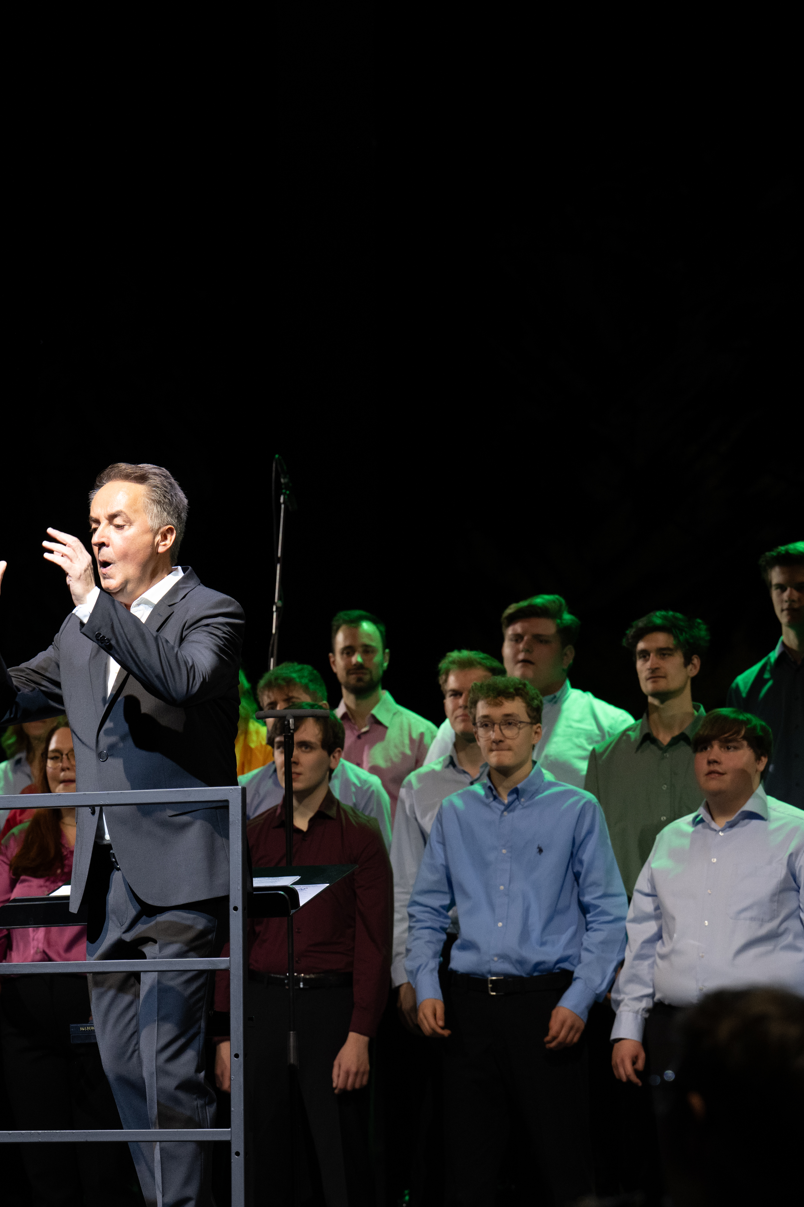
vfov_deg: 12.4
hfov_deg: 8.2
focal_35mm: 166
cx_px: 104
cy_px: 601
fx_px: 5561
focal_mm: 110
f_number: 4.5
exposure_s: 1/160
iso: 1000
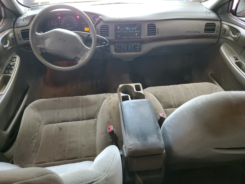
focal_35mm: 26
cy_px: 92
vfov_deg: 53.1
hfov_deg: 67.3
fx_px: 184
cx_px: 122
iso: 306
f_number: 1.5
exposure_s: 1/60.2
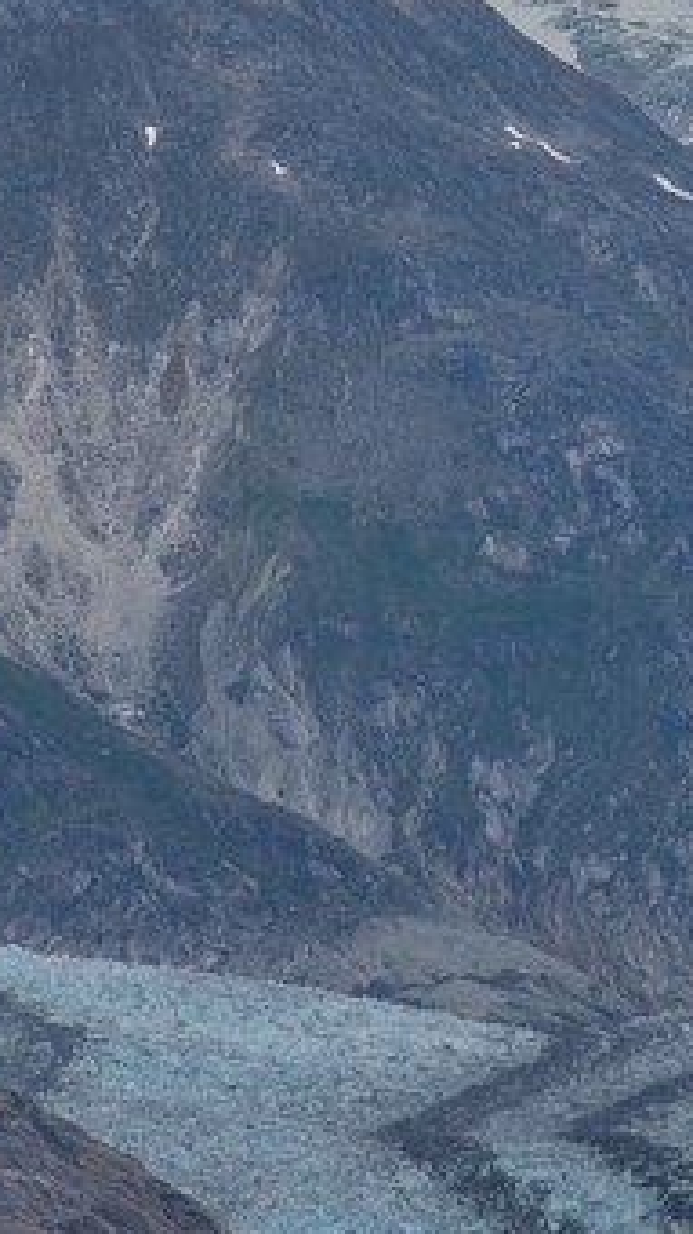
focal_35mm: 474
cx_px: 646
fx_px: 15500
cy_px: 537
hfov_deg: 2.6
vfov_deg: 4.6
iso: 100
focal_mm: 120
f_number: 8
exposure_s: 1/250
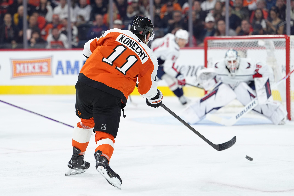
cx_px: 147
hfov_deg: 17.6
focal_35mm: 116
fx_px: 947
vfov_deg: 11.8
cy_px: 98
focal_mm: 116
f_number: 2.5
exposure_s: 1/2000
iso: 1600
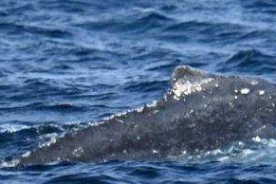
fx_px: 12634
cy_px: 91
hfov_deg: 1.3
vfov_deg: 0.8
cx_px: 270
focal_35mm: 1648
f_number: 6.3
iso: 2500
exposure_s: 1/8000
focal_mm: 600
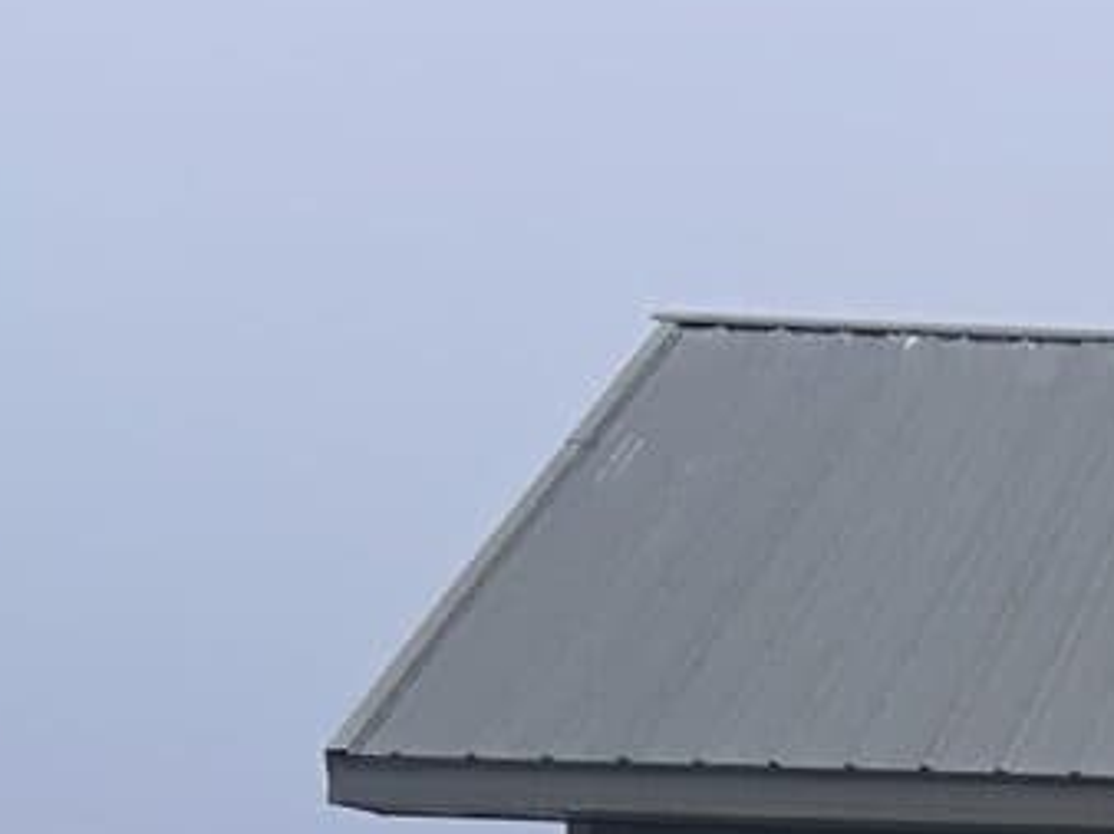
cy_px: 1853
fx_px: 6335
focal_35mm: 197
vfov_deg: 7.2
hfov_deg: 9.3
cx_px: 2373
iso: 50
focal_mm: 5.7
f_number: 1.5
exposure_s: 1/3460
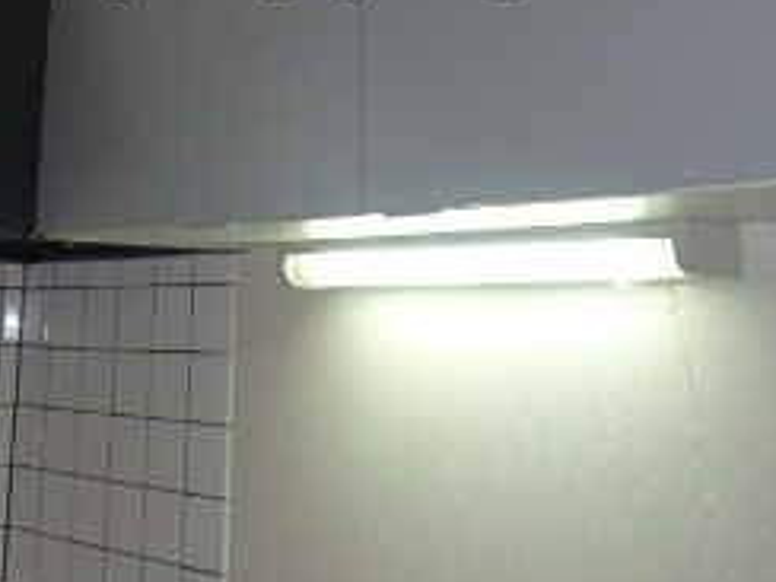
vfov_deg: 24.9
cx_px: 328
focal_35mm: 55
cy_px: -41
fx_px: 1233
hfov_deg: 34.9
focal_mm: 3.7
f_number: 3.5
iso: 400
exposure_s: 1/30
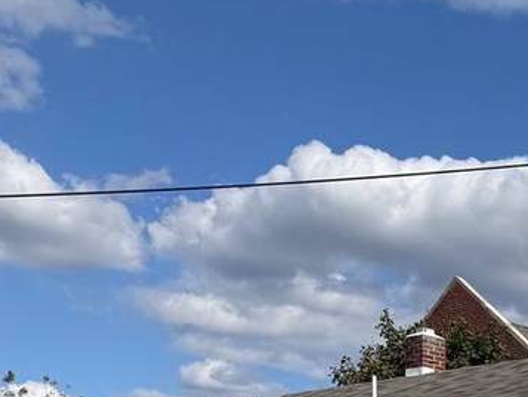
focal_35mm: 86
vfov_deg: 15.4
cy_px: 655
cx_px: 845
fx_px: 1312
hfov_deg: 19.2
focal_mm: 6.76
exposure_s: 1/7353
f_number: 1.78
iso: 80
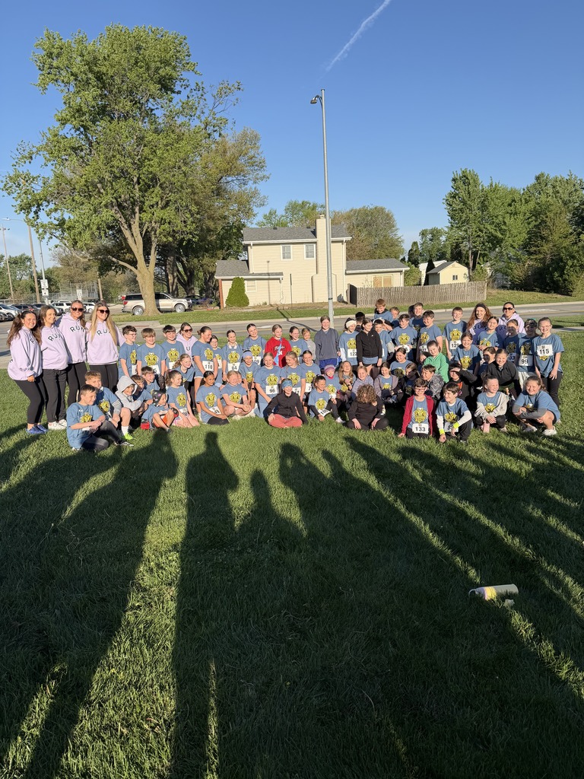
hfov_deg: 56.8
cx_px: 292
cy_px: 390
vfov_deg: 71.6
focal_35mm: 24
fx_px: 540
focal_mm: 6.76
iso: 80
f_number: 1.78
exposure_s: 1/3584
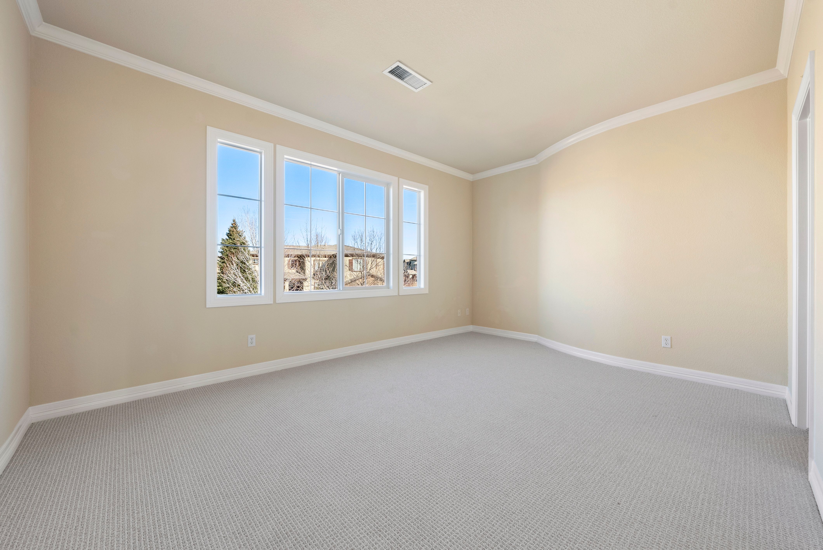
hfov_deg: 104.2
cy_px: 275
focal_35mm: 14
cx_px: 412
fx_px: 320
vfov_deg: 81.3
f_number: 8
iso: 640
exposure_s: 1/15
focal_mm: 14
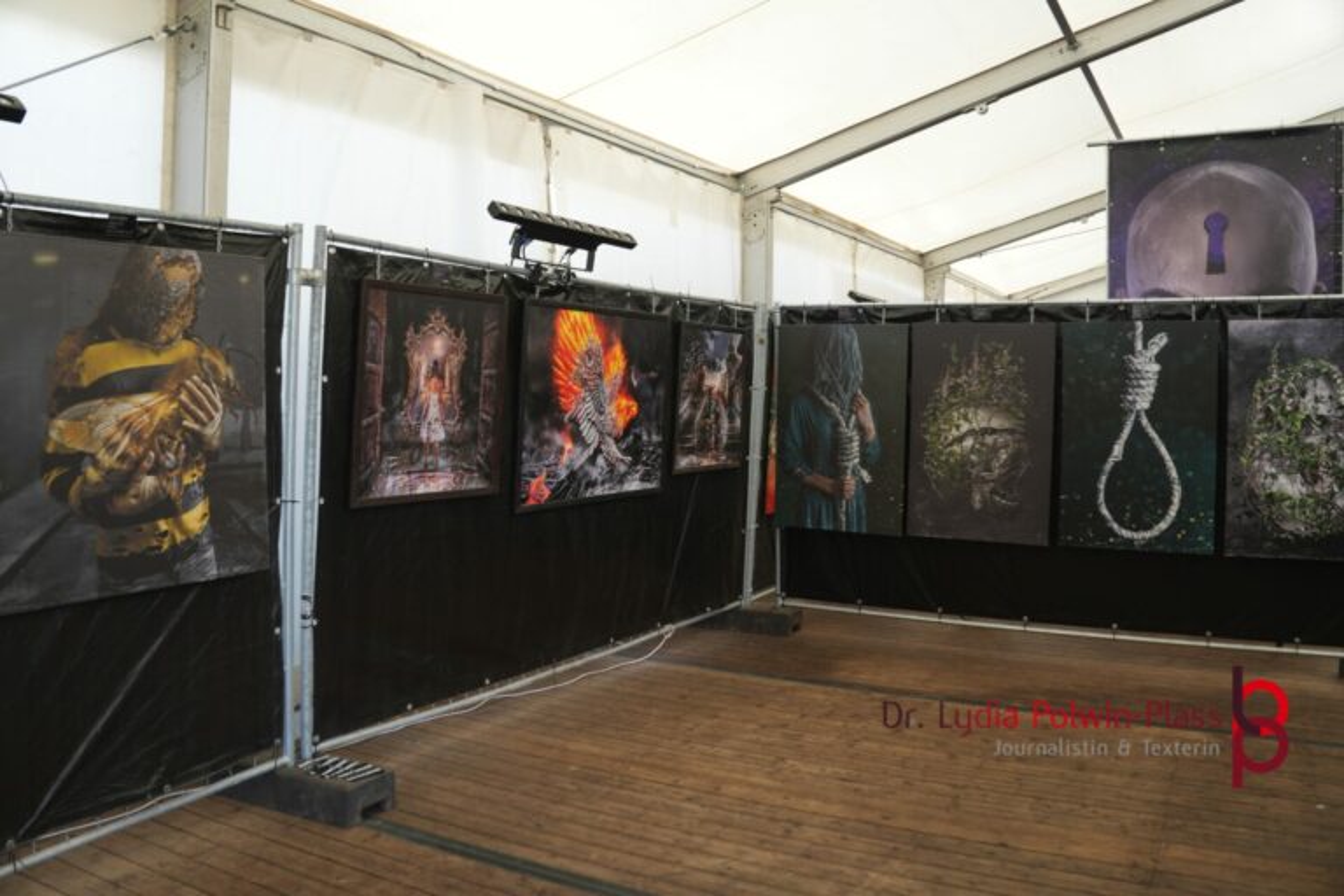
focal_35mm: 27
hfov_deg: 67.4
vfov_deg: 47.9
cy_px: 448
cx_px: 672
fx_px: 1008
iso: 160
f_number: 4
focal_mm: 18
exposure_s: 1/60
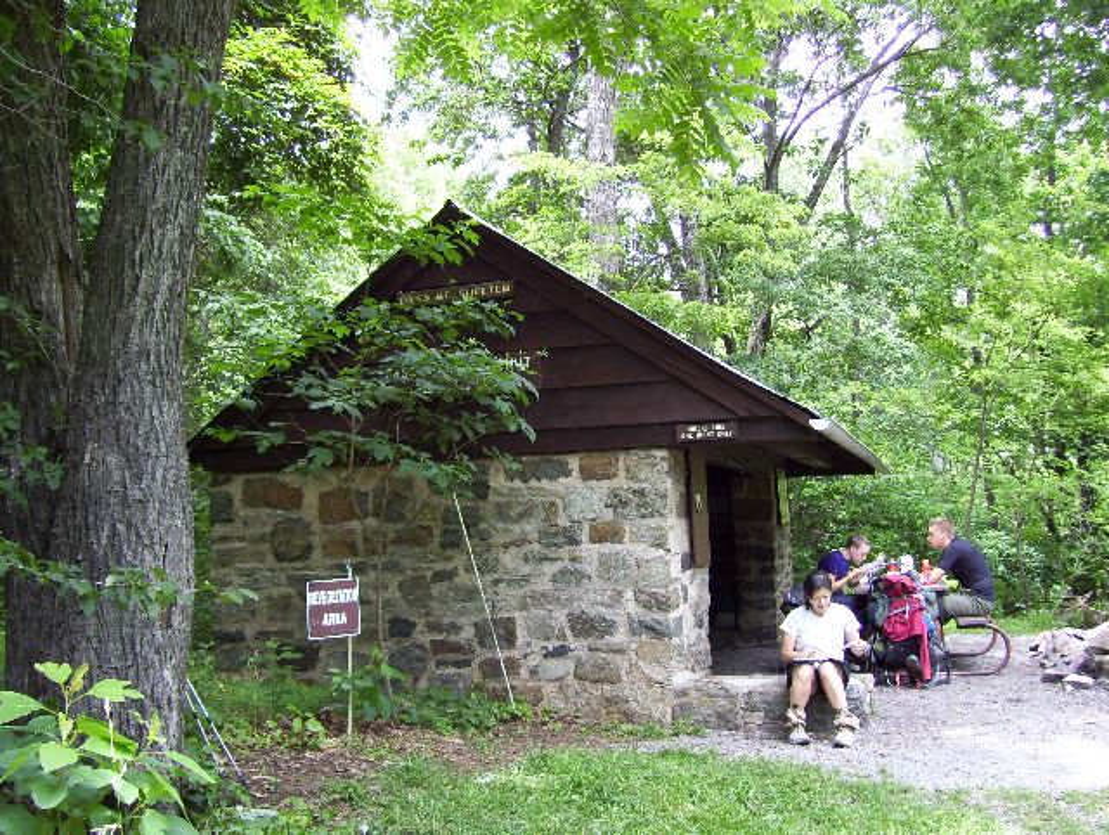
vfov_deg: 39.8
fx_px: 1155
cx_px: 554
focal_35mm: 36
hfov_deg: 51.3
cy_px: 418
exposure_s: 1/60
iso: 80
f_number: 2.7
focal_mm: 6
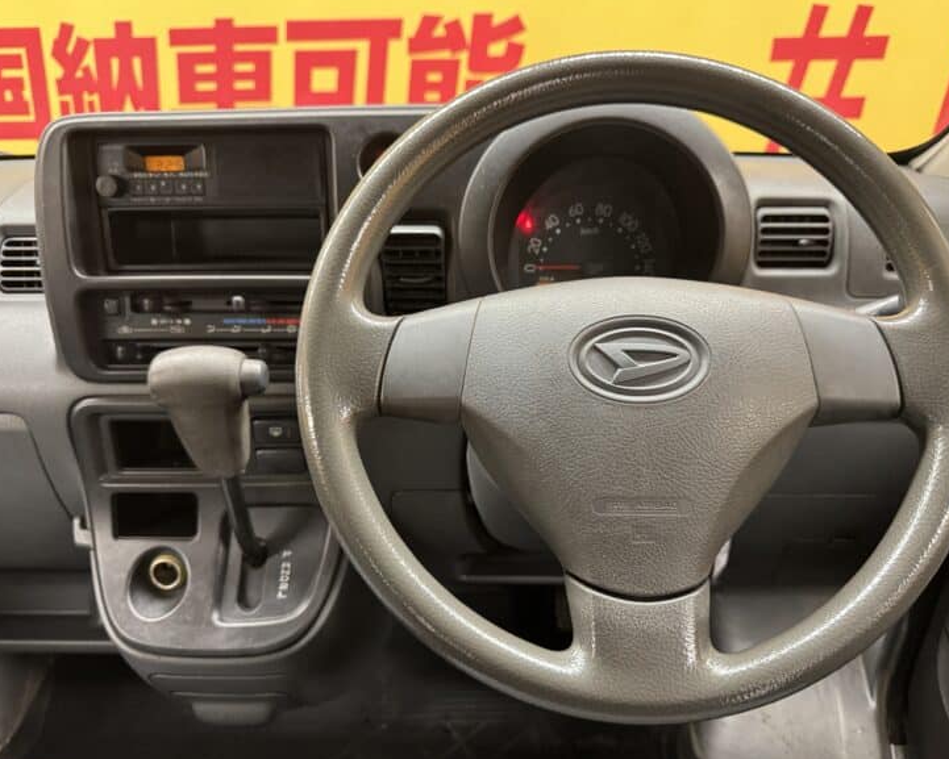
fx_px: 730
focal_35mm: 26
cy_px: 391
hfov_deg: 66.0
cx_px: 498
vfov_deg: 54.9
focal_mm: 6.76
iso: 500
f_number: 1.78
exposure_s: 1/50
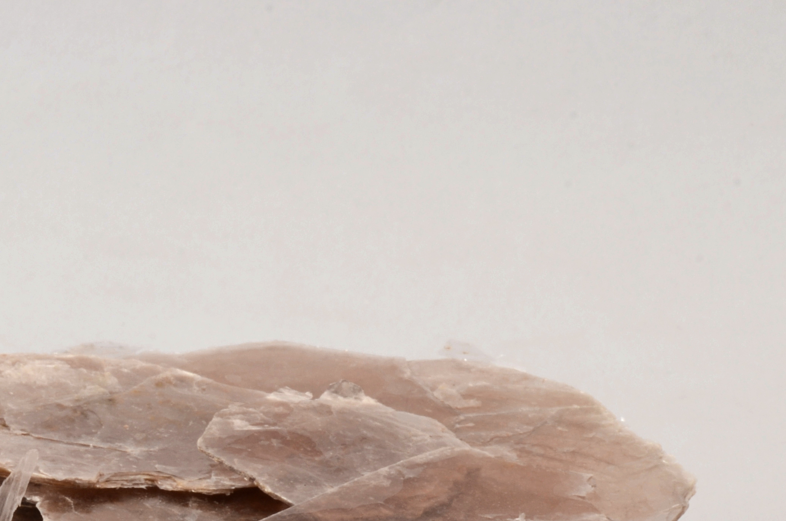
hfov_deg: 6.4
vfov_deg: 4.2
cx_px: 249
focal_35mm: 322
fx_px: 7015
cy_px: 613
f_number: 29
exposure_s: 1/160
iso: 100
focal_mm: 90
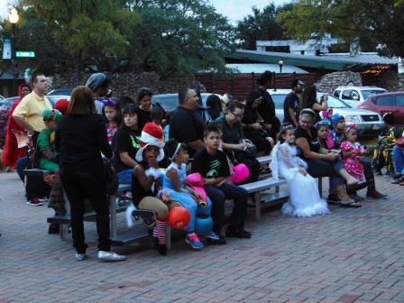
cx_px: 202
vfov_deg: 20.7
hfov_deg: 27.4
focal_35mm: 71
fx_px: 829
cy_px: 152
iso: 200
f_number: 3.7
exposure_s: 1/60
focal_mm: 12.8
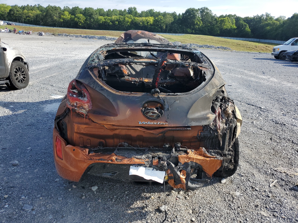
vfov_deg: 53.1
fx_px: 224
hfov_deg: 67.3
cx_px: 149
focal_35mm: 26
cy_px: 112
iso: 50
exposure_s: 1/1667
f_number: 1.5
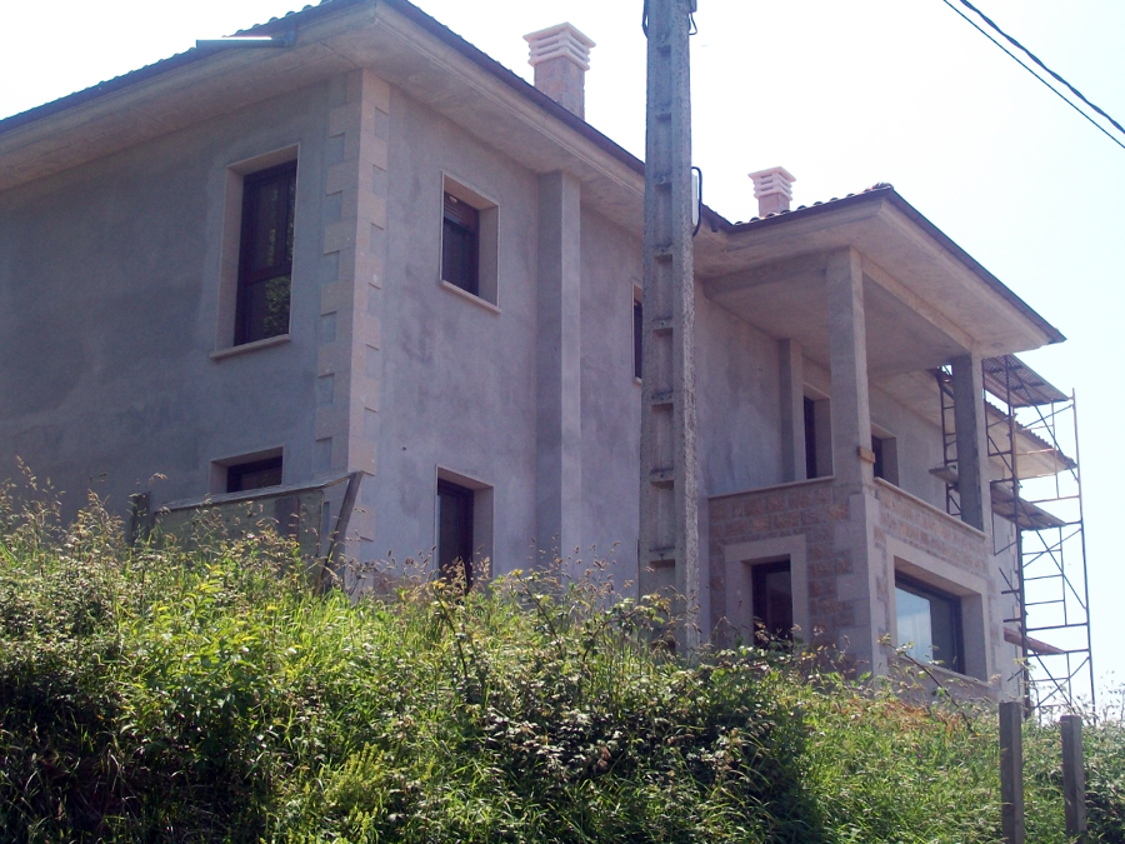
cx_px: 562
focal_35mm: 56
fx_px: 1820
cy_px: 422
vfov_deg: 26.1
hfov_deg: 34.3
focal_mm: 9.4
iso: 100
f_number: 3.4
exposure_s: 1/640
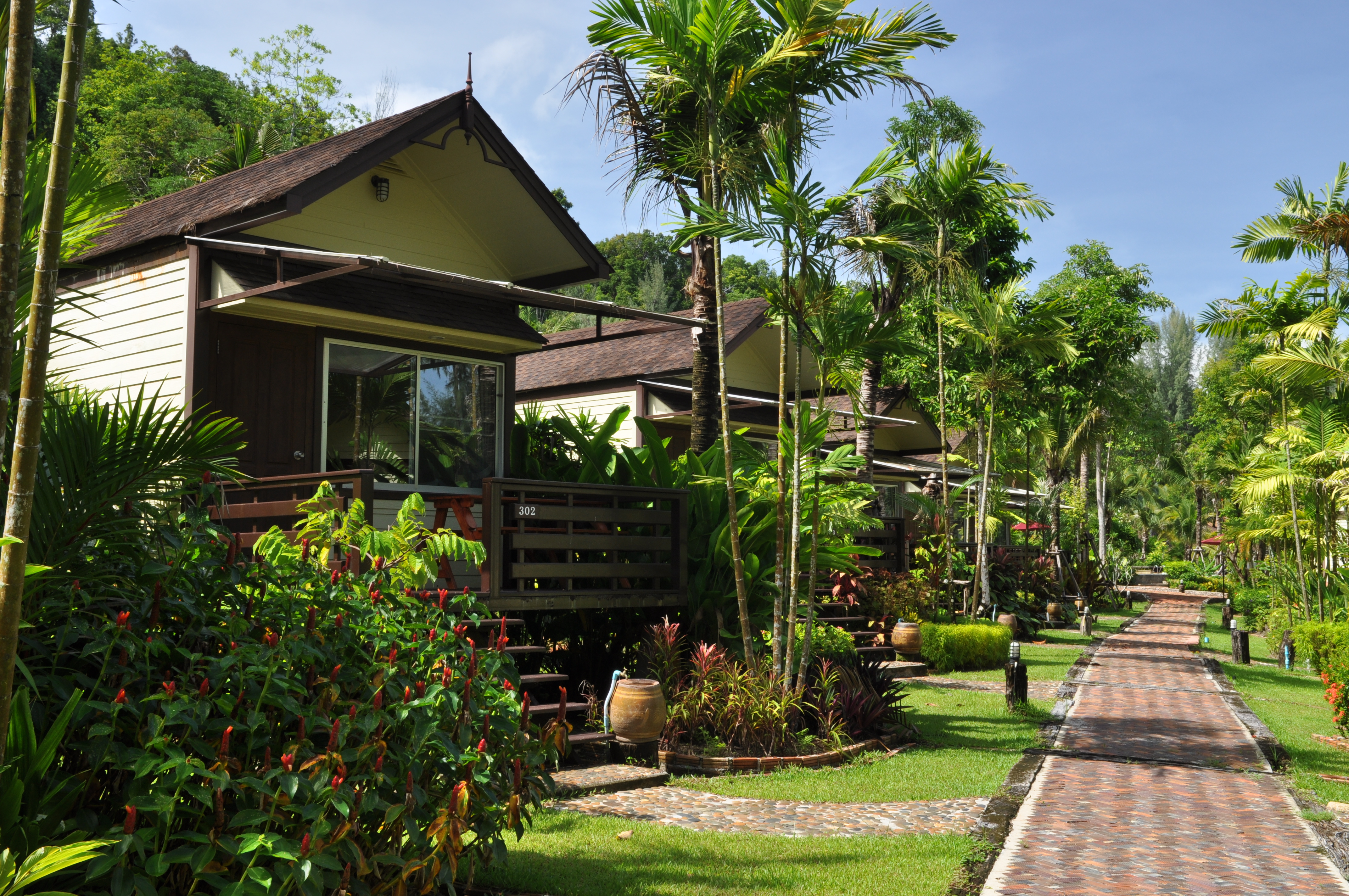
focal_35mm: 36
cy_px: 448
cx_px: 674
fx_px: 1347
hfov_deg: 53.2
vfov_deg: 36.8
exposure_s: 1/25
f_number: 13
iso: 200
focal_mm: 24
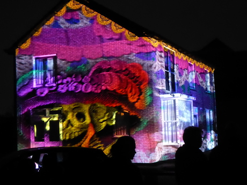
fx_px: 428
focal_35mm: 60
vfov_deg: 24.4
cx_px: 124
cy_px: 92
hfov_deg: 32.2
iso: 2000
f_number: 4.2
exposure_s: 1/8
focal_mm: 10.3
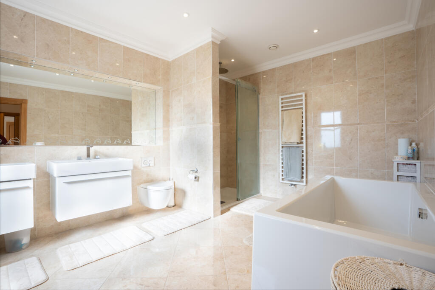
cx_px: 218
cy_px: 145
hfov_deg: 96.7
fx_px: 193
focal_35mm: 16
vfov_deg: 73.8
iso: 200
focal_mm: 16
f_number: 11
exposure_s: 1/25
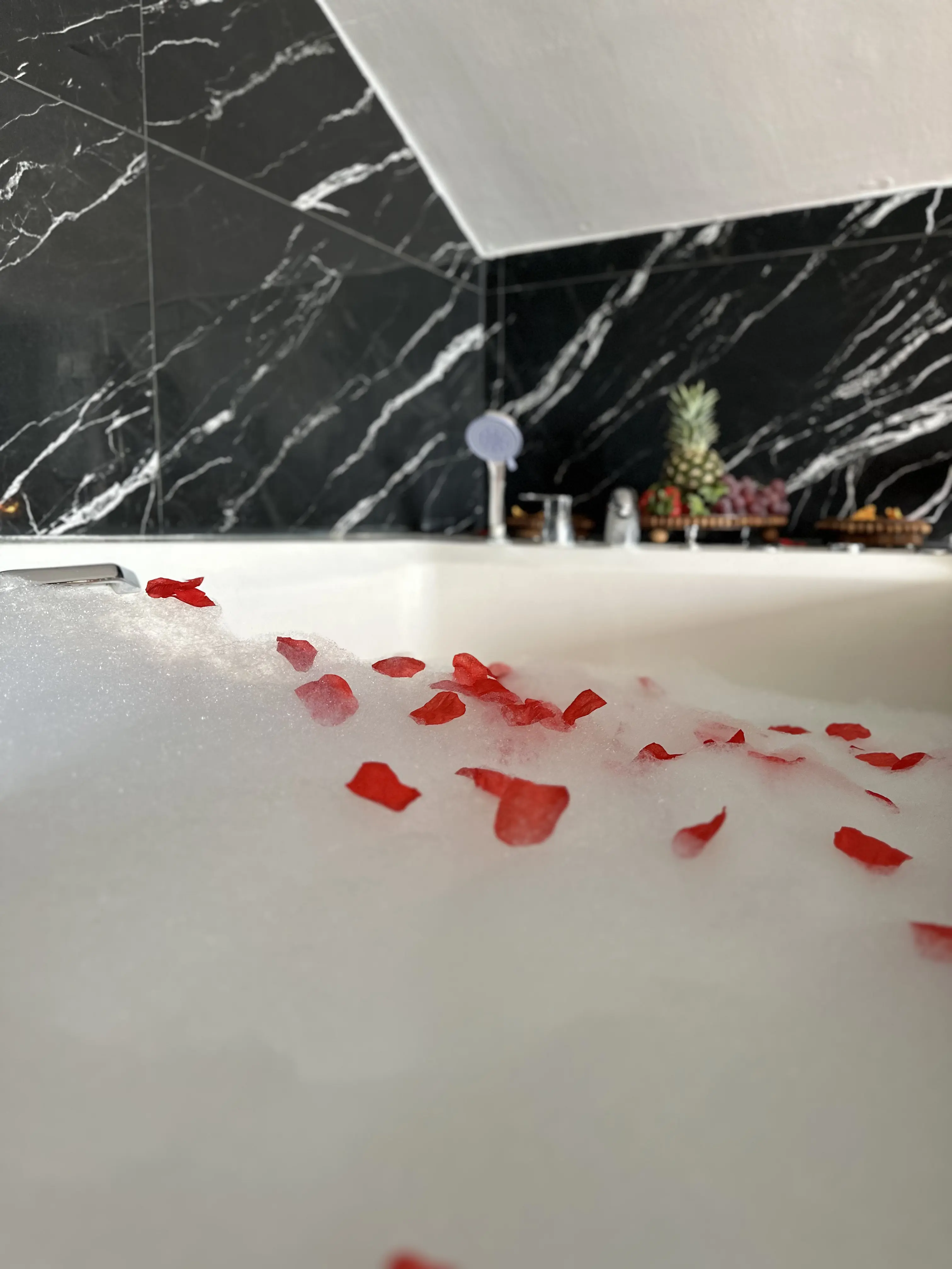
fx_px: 880
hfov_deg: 56.8
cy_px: 634
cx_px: 476
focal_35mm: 24
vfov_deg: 71.6
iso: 250
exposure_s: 1/62
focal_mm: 6.86
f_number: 1.78
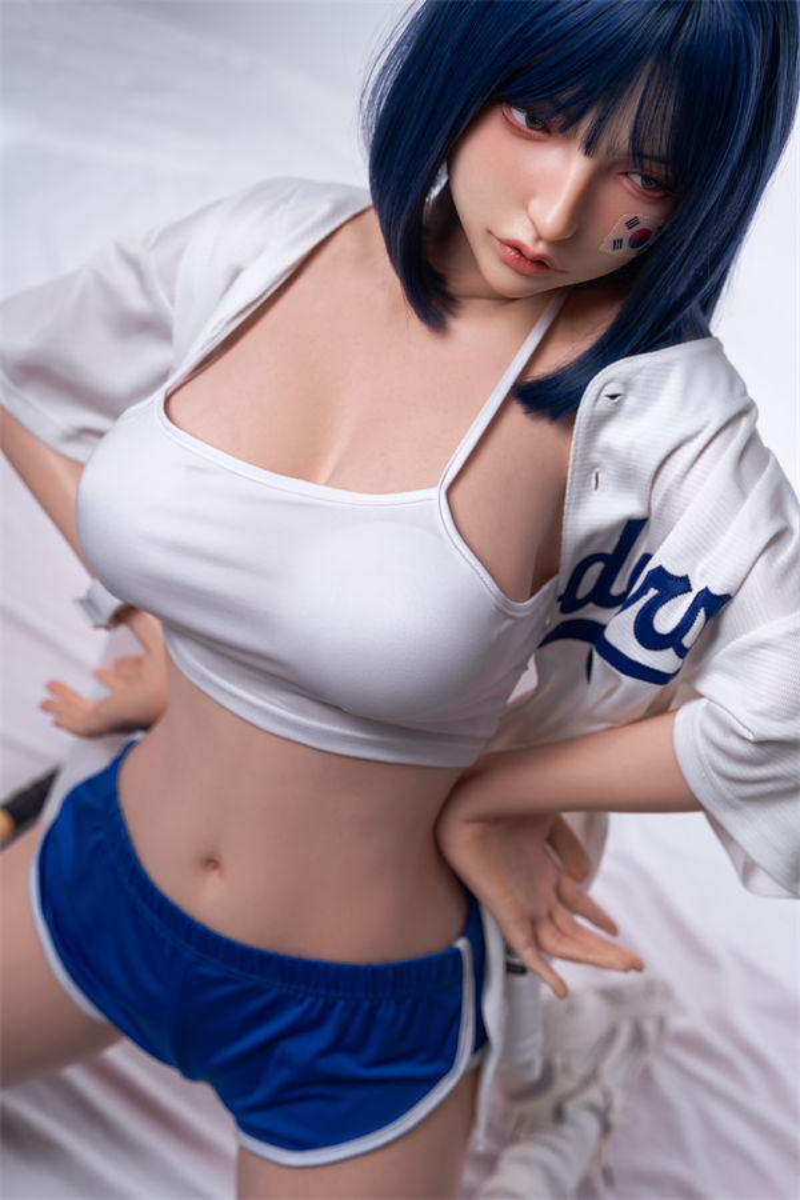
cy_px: 600
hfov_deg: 24.6
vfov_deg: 36.2
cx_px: 400
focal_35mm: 55
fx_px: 1833
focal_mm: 55
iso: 100
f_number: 4.5
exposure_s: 1/80
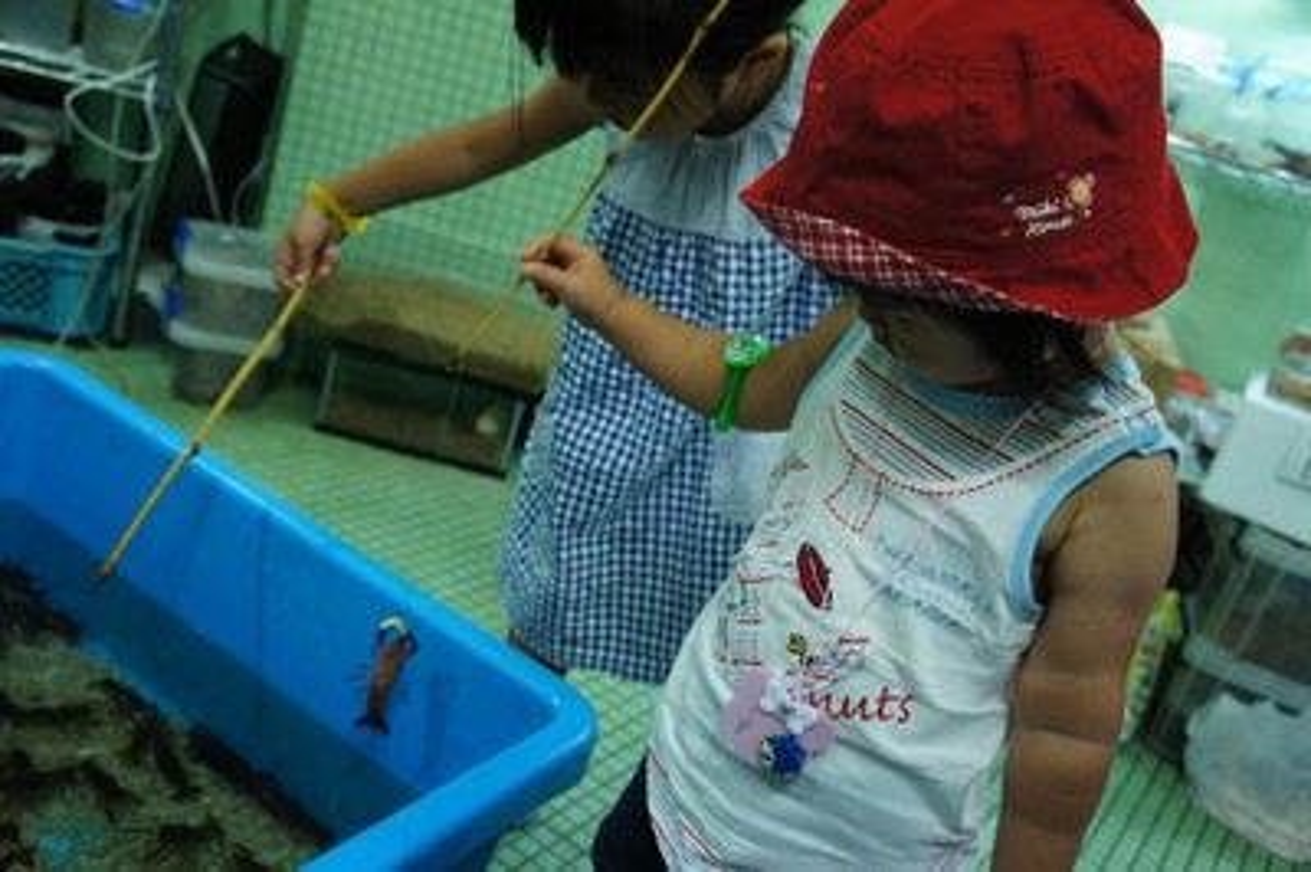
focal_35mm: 33
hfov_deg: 57.3
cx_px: 656
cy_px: 436
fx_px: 1201
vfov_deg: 39.9
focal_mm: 22
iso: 1000
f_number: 4
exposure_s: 1/40
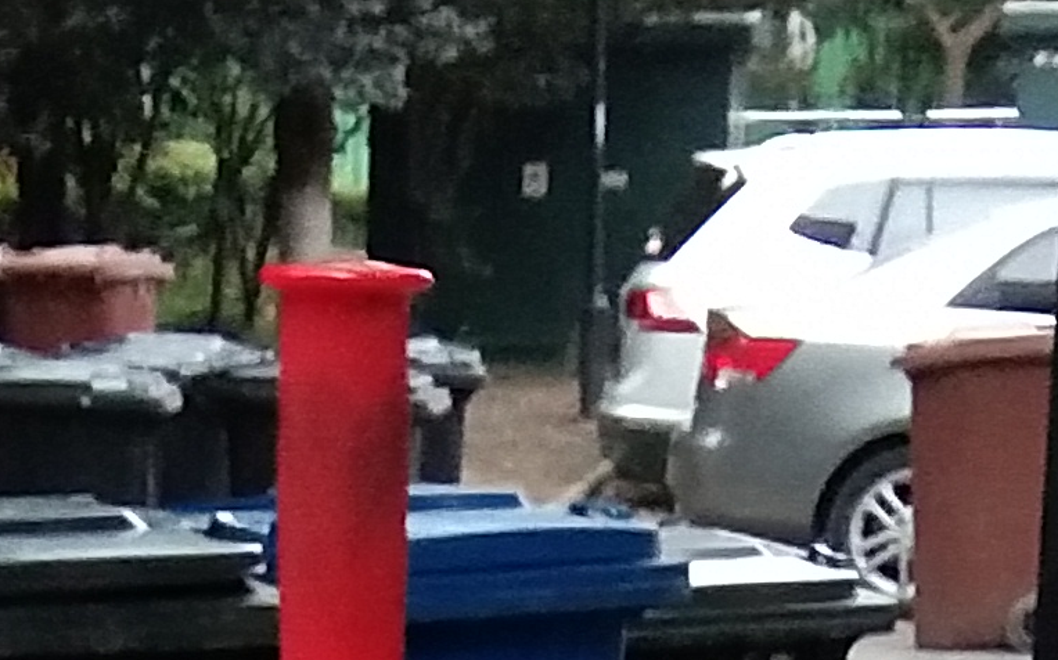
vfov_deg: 6.6
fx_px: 5160
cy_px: 2085
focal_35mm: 179
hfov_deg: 11.6
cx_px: 159
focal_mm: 3.69
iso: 800
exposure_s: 1/25
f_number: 2.2
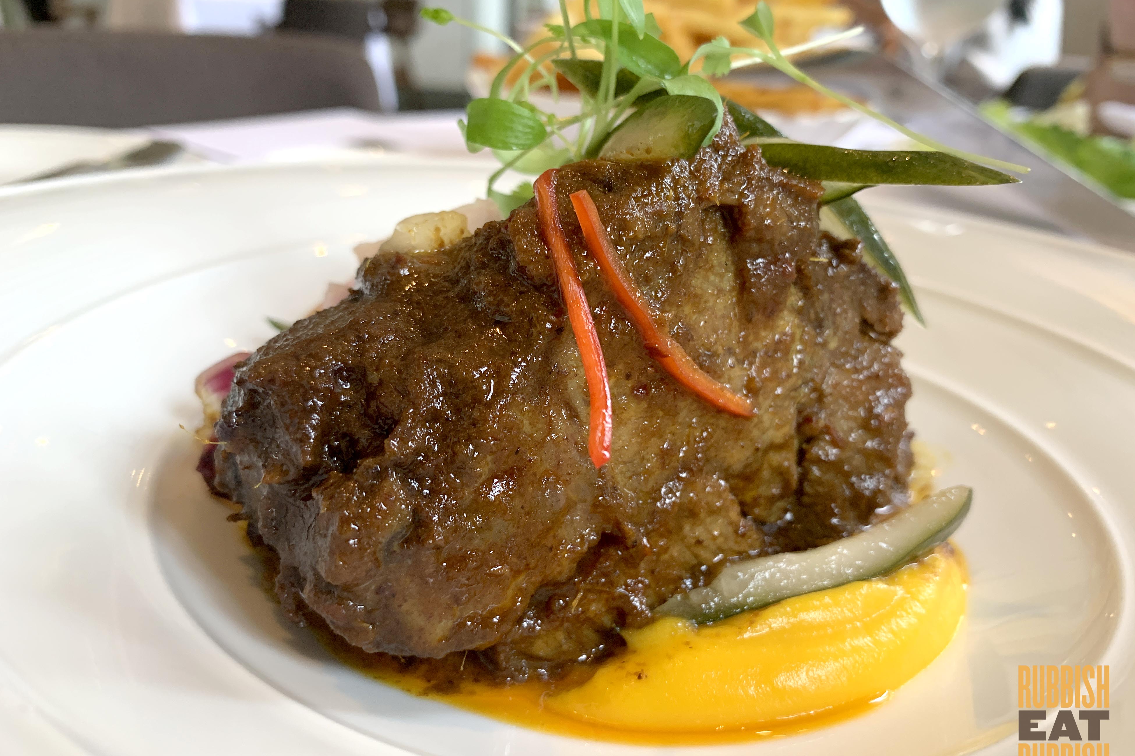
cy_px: 414
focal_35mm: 28
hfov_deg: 65.5
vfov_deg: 46.3
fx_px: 883
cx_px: 578
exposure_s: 1/76
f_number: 1.8
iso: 100
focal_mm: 4.25
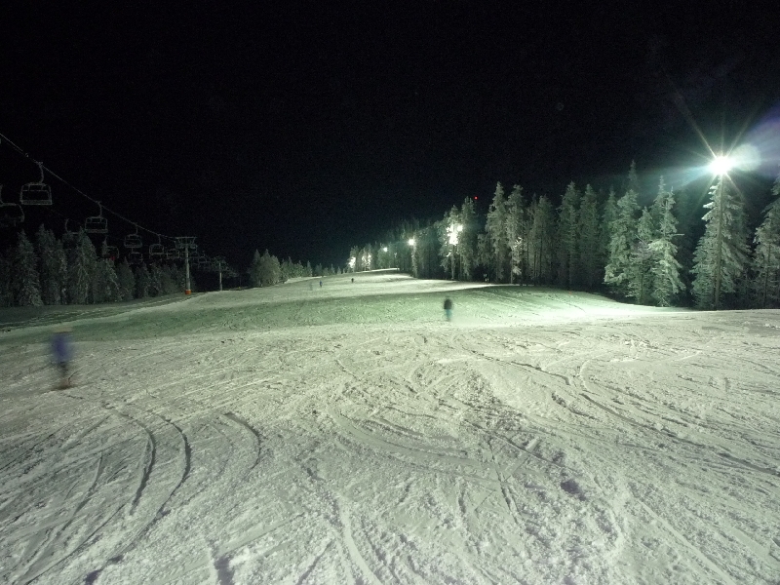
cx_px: 390
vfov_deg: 44.2
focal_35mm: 32
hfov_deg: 56.8
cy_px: 292
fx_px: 721
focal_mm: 5.2
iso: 320
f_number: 3.3
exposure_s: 1/8
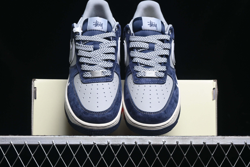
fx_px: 521
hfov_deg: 27.0
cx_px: 125
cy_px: 84
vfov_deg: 18.2
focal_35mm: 75
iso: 160
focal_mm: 50
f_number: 6.3
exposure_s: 1/60
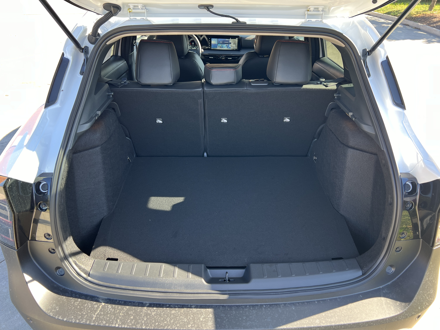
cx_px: 220
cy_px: 165
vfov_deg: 53.1
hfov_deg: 67.3
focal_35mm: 26
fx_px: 330
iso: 50
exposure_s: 1/147
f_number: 1.5
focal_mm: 5.7
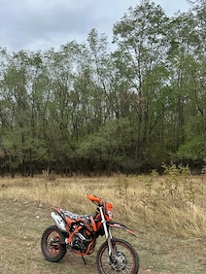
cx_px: 76
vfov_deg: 53.2
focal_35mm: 34
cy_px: 176
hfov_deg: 41.5
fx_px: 269
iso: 80
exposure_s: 1/2410
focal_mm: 6.86
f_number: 1.78
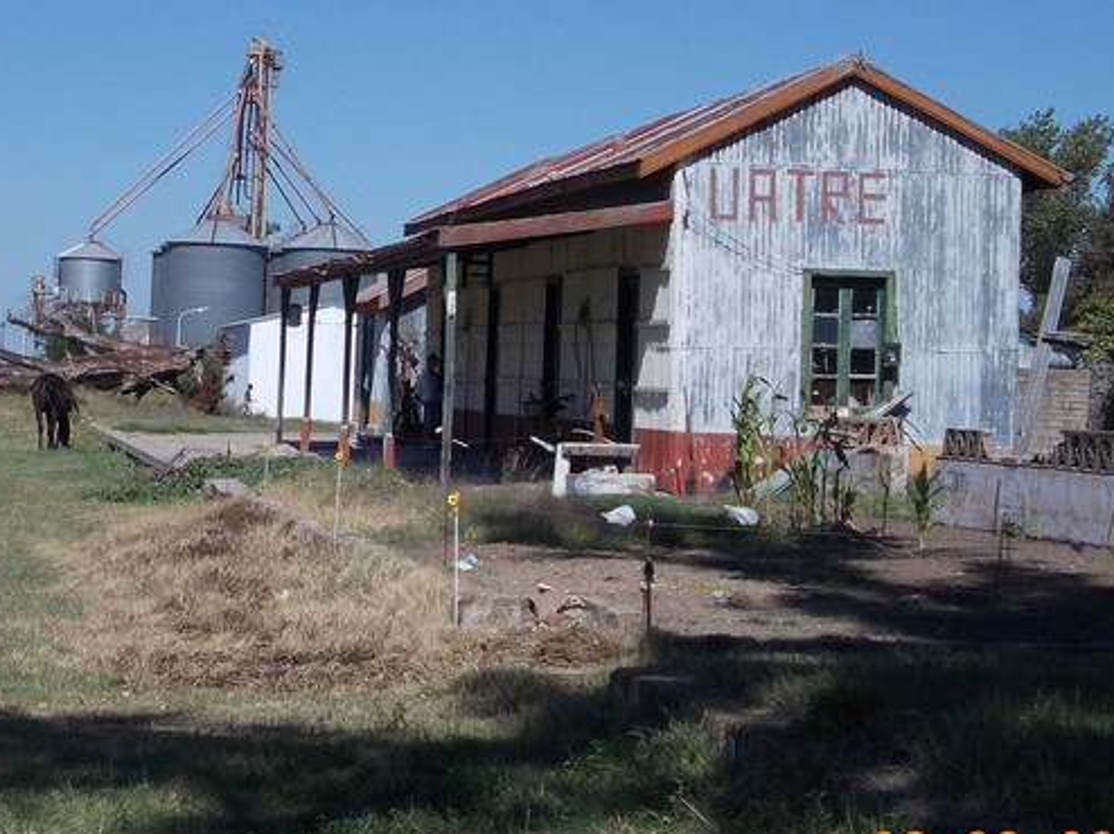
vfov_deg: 15.9
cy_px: 358
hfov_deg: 21.0
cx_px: 404
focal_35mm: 93
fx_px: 2991
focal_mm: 8.5
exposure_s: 1/320
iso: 80
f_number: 8
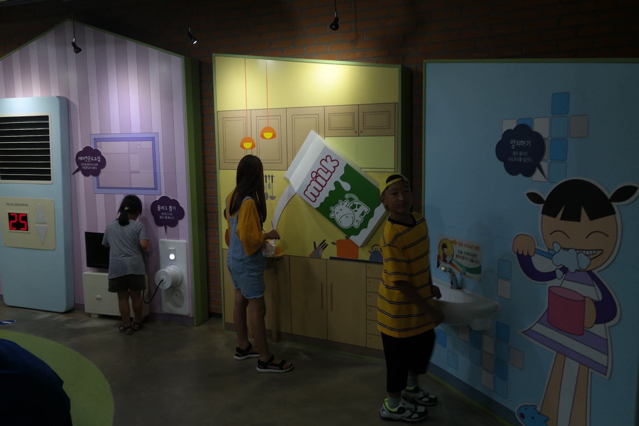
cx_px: 320
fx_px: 532
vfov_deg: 43.6
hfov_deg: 61.9
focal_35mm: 30
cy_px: 213
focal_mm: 20
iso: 200
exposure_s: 1/40
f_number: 3.5
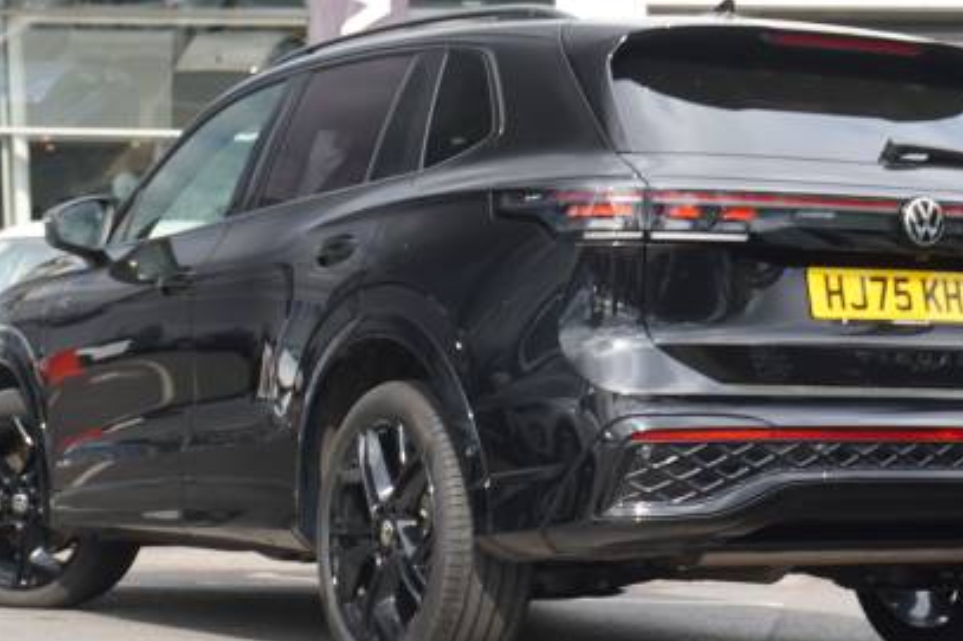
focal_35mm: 99
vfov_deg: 13.8
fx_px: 2647
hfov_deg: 20.6
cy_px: 274
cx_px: 518
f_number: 5.6
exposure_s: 1/80
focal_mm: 42
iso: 100
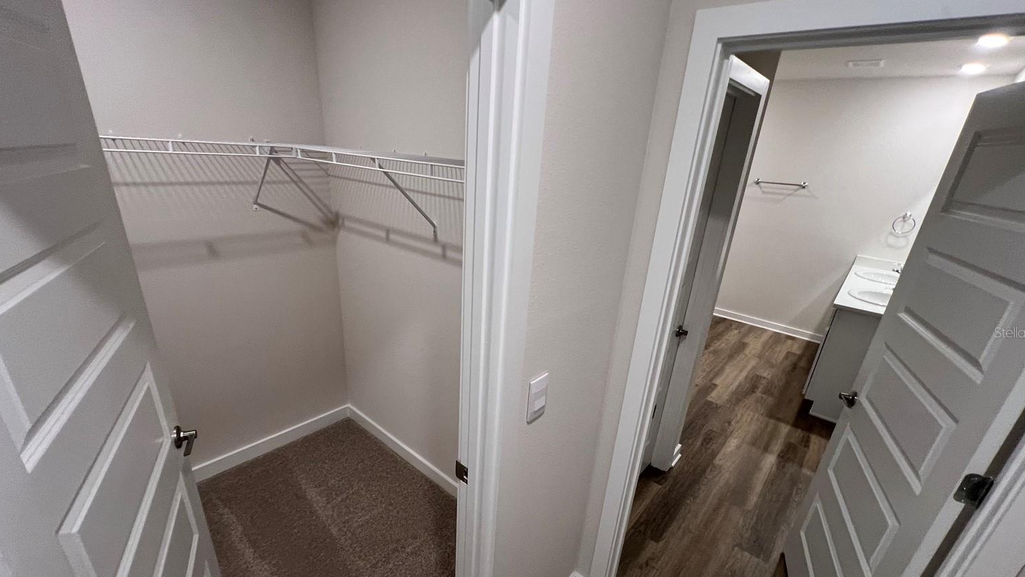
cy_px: 332
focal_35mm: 15
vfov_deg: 70.1
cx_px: 516
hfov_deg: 103.0
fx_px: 408
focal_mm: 1.57
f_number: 1.8
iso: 160
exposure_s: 1/60
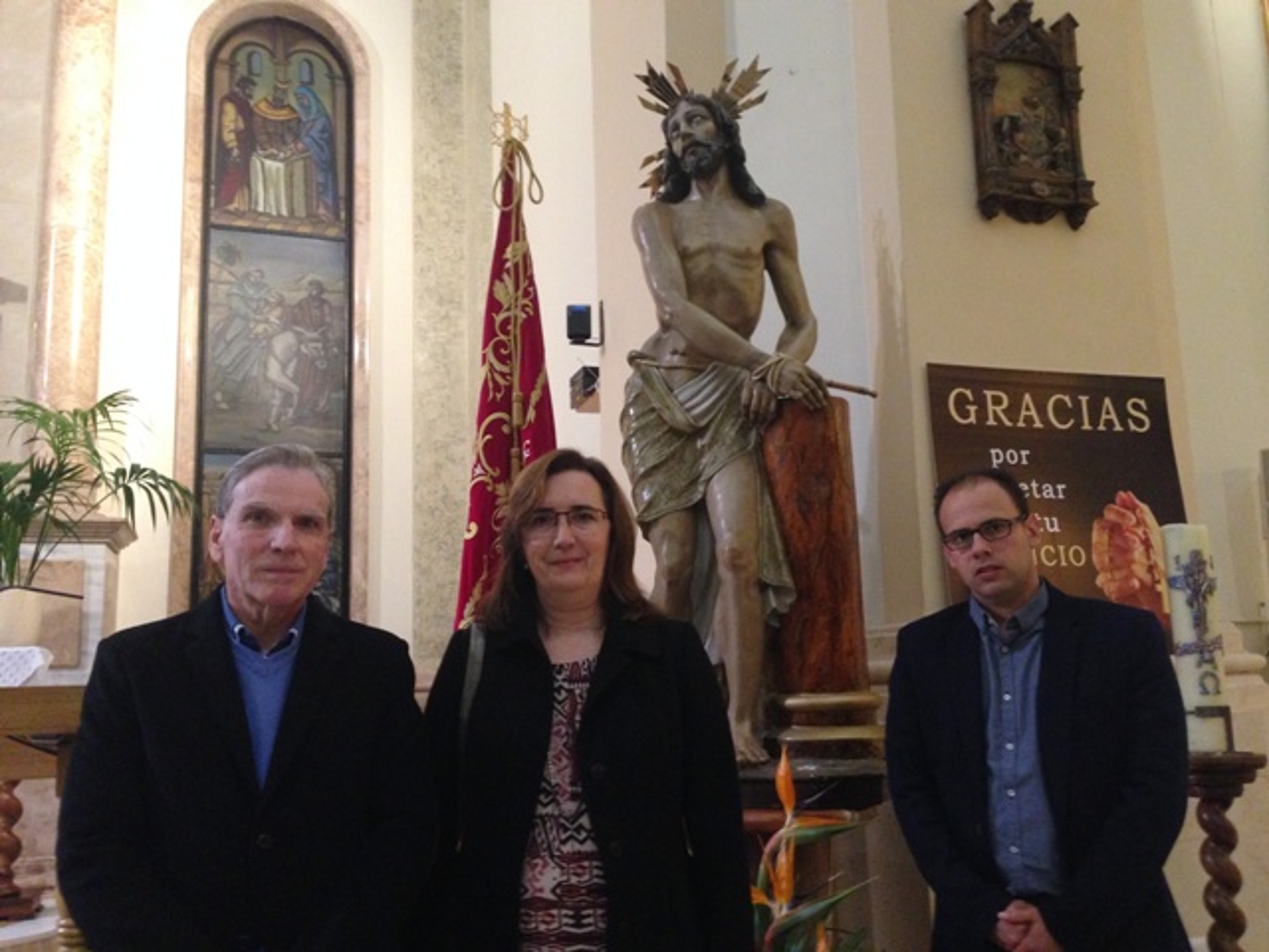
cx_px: 634
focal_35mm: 33
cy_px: 476
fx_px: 1210
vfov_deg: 42.9
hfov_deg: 55.4
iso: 400
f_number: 2.4
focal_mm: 4.12
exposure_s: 1/20
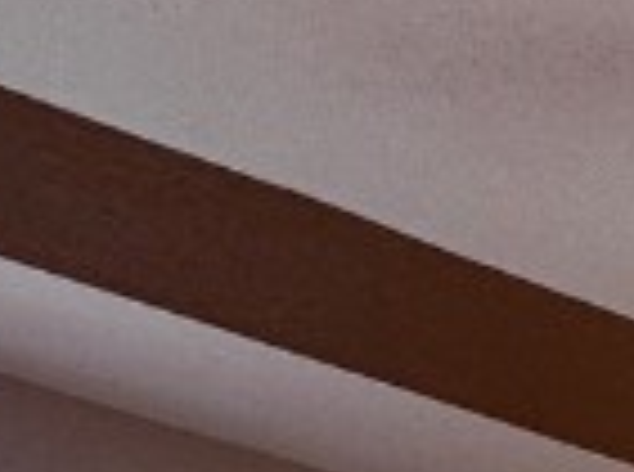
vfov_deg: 11.1
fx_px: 1863
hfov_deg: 15.2
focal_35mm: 102
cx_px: 1299
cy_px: 1263
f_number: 2.2
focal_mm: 2.22
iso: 125
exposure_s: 1/120
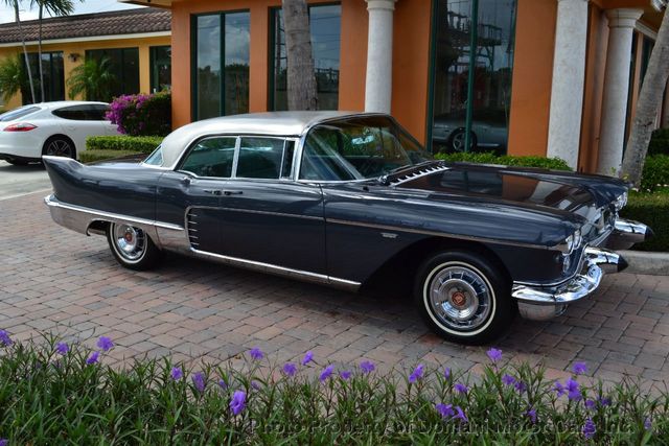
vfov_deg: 40.0
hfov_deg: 57.2
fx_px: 613
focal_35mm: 33
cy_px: 223
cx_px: 334
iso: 400
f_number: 10
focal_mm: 22
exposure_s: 1/250
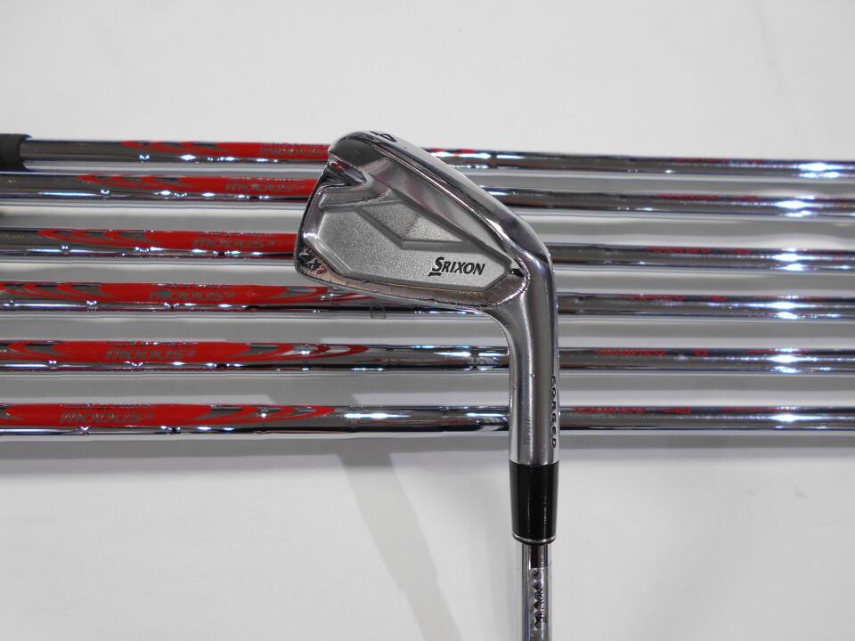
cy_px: 320
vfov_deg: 53.1
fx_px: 642
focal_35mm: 26
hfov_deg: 67.3
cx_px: 428
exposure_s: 1/30
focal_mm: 4.6
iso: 100
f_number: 3.2
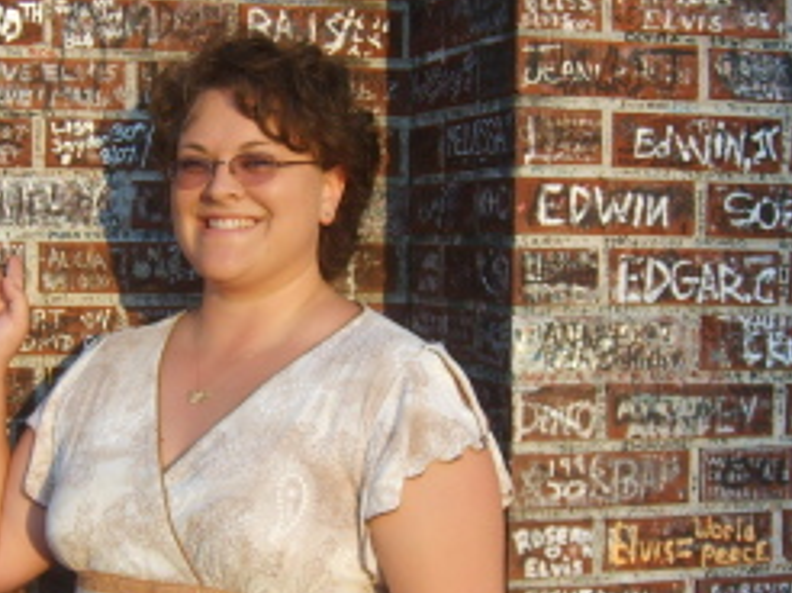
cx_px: 232
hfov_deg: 30.0
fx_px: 1463
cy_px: 311
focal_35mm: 64
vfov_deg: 22.9
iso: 50
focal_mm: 5.8
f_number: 2.8
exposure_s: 1/350
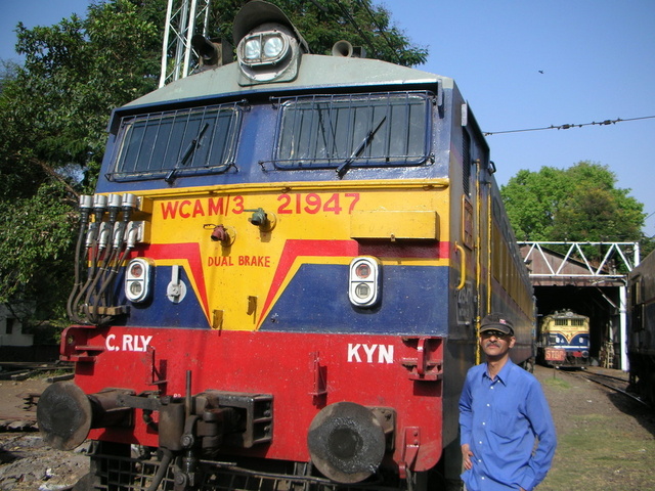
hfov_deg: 52.6
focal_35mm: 35
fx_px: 662
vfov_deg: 40.7
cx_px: 328
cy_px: 246
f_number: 8.5
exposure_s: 1/81.7
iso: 50
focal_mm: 5.8
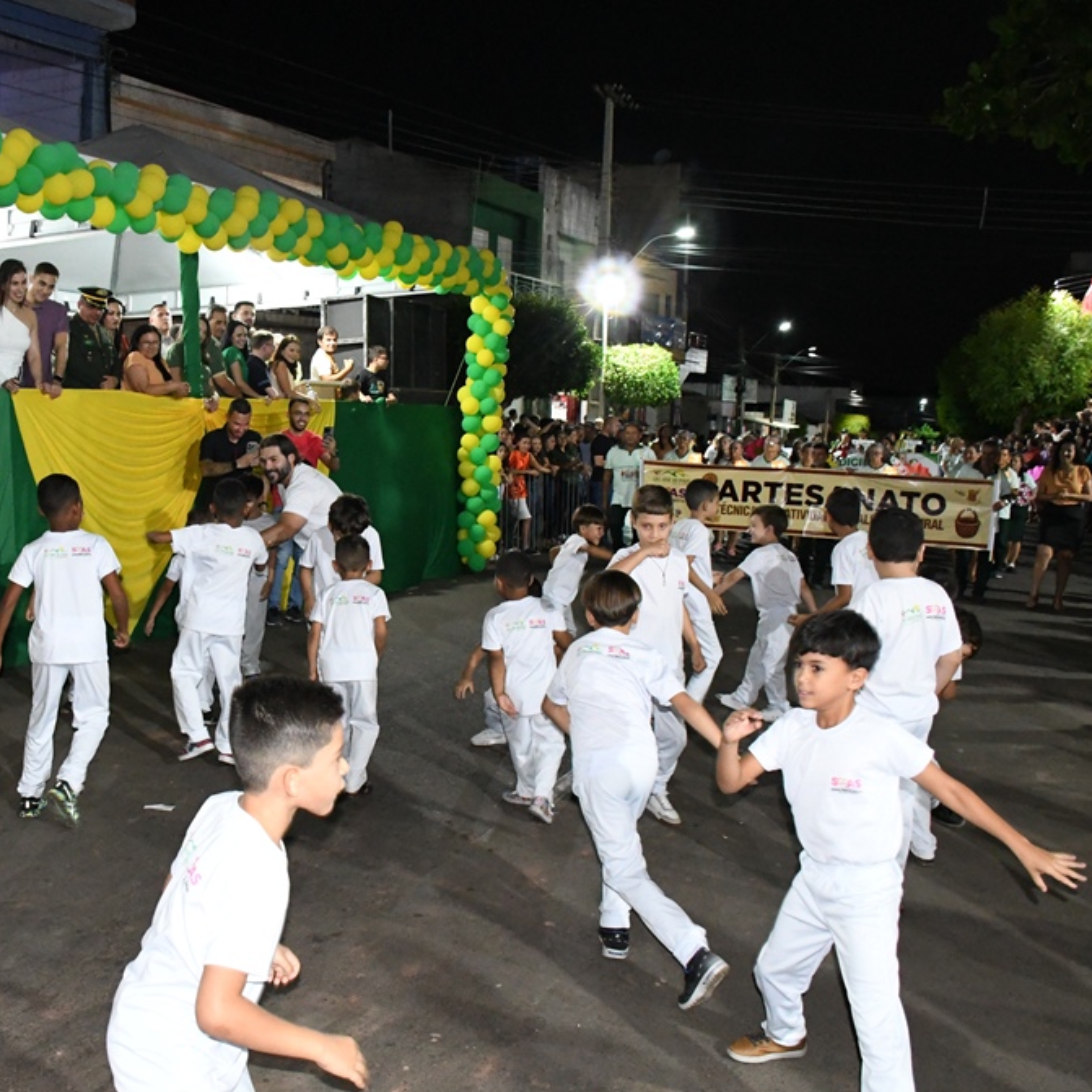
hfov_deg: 46.2
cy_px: 544
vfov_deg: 47.2
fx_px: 1249
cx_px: 337
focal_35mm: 35
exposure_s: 1/80
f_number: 5
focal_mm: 18
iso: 8000
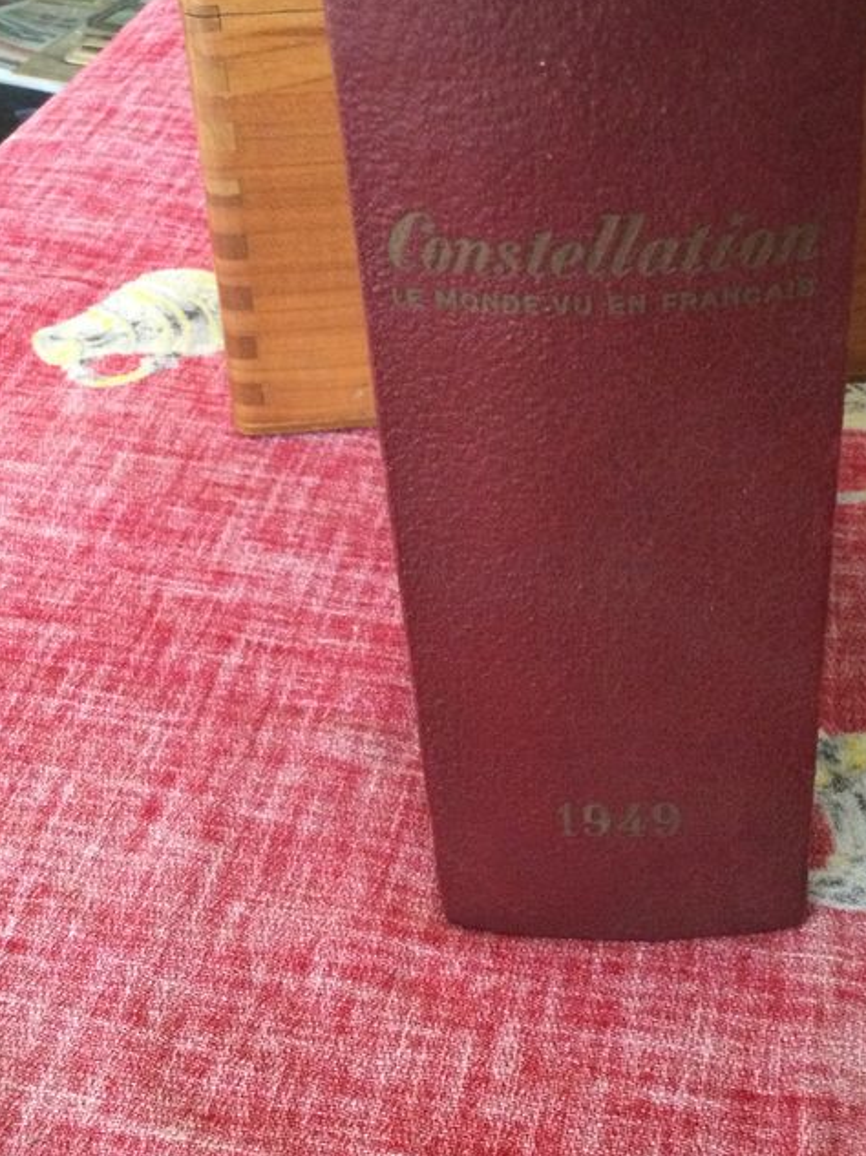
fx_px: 1636
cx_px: 519
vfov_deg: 38.9
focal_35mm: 49
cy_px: 552
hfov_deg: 29.6
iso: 200
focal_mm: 3.3
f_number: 2.4
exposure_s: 1/20
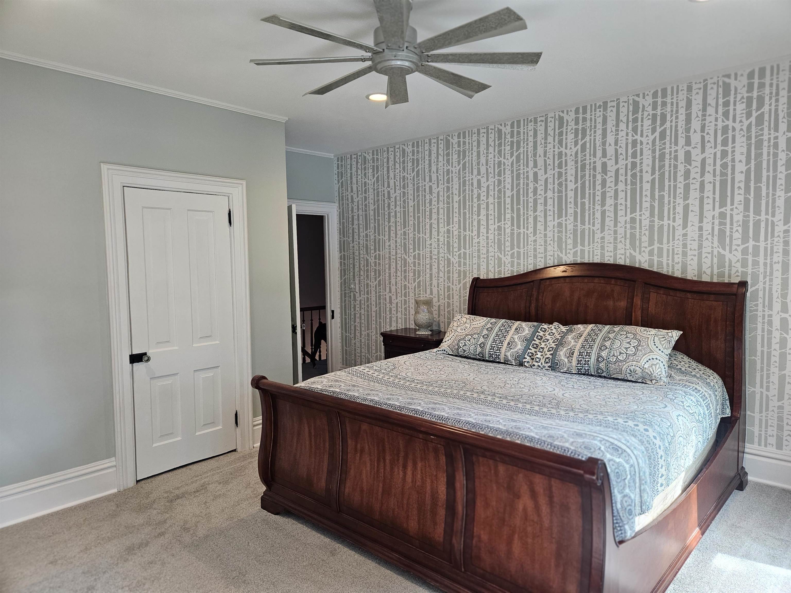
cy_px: 296
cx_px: 396
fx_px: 526
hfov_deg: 73.9
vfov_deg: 58.9
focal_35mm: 23
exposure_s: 1/120
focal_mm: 5.4
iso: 200
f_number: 1.8
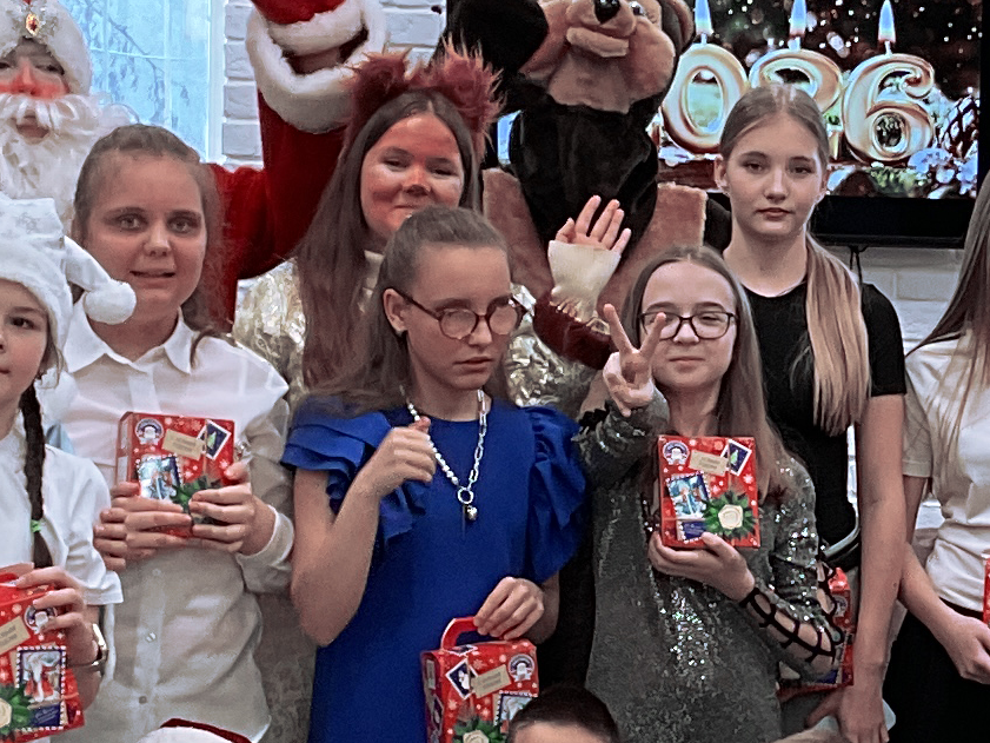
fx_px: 3976
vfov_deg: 10.7
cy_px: 429
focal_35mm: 139
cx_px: 996
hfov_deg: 14.0
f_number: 1.8
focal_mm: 3
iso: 40
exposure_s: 1/50
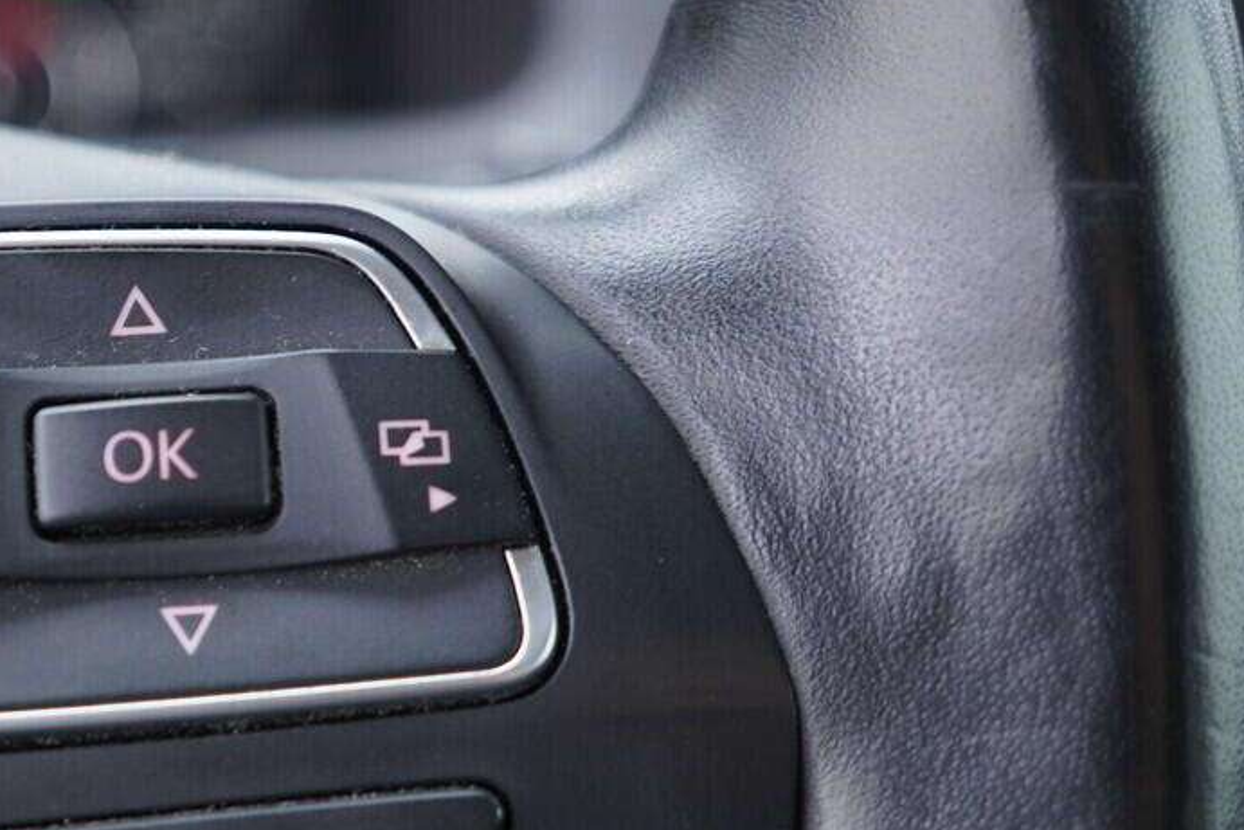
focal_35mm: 75
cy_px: 502
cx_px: 185
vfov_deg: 18.2
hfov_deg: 26.3
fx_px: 2592
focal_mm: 24
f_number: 2.8
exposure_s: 1/40
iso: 320
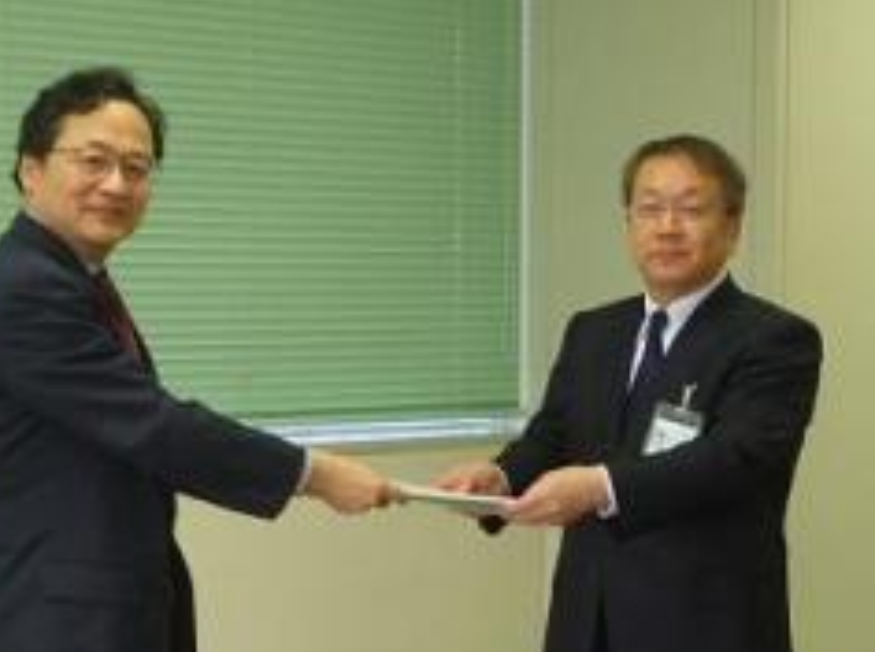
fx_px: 1514
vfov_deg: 24.3
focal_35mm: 60
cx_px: 358
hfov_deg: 32.2
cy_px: 415
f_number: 3.7
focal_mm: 7.3
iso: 400
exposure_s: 1/50
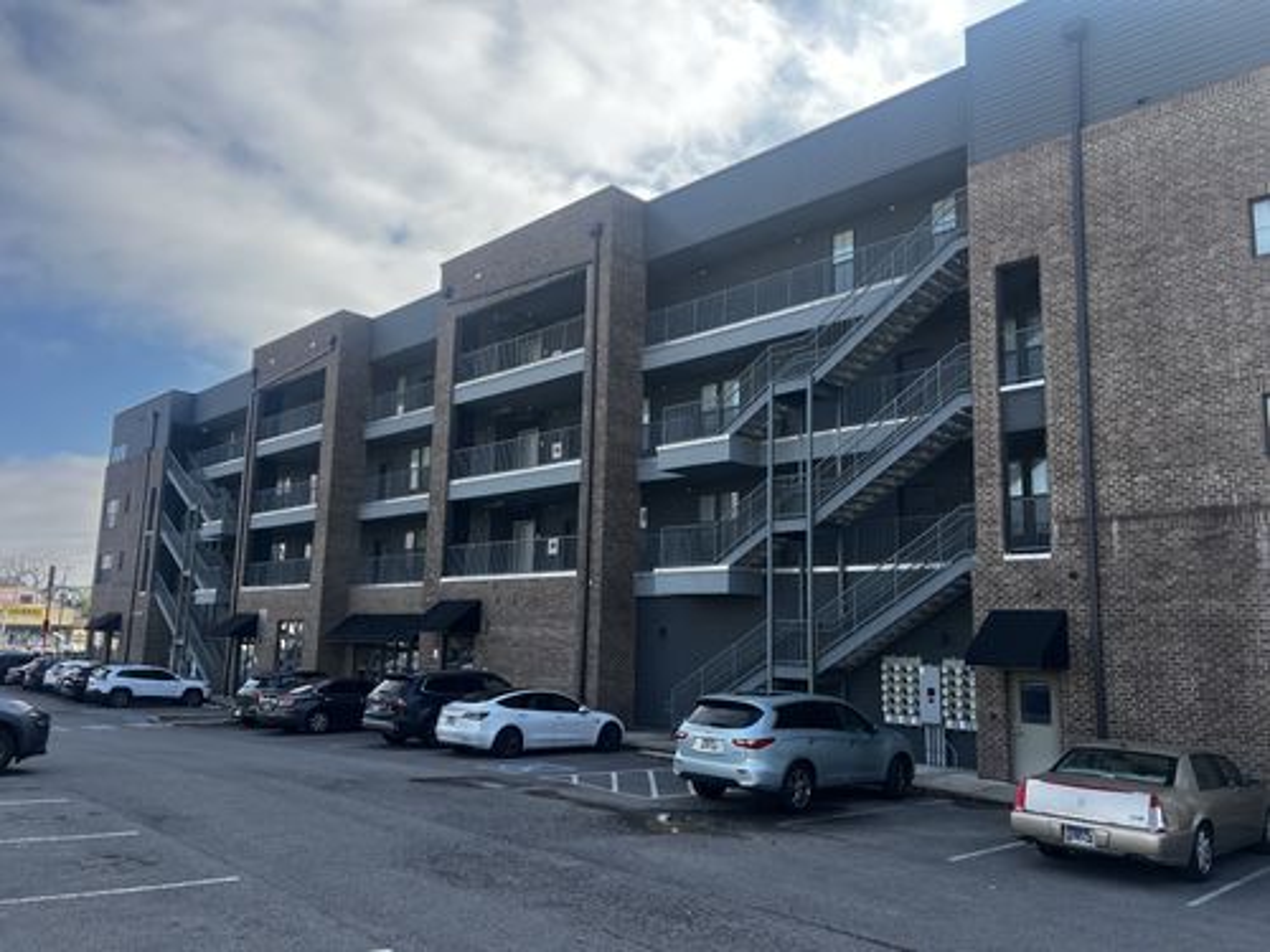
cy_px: 476
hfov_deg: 67.3
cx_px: 635
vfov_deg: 53.1
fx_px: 954
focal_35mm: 26
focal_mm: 5.7
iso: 50
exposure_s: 1/1488
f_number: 1.5
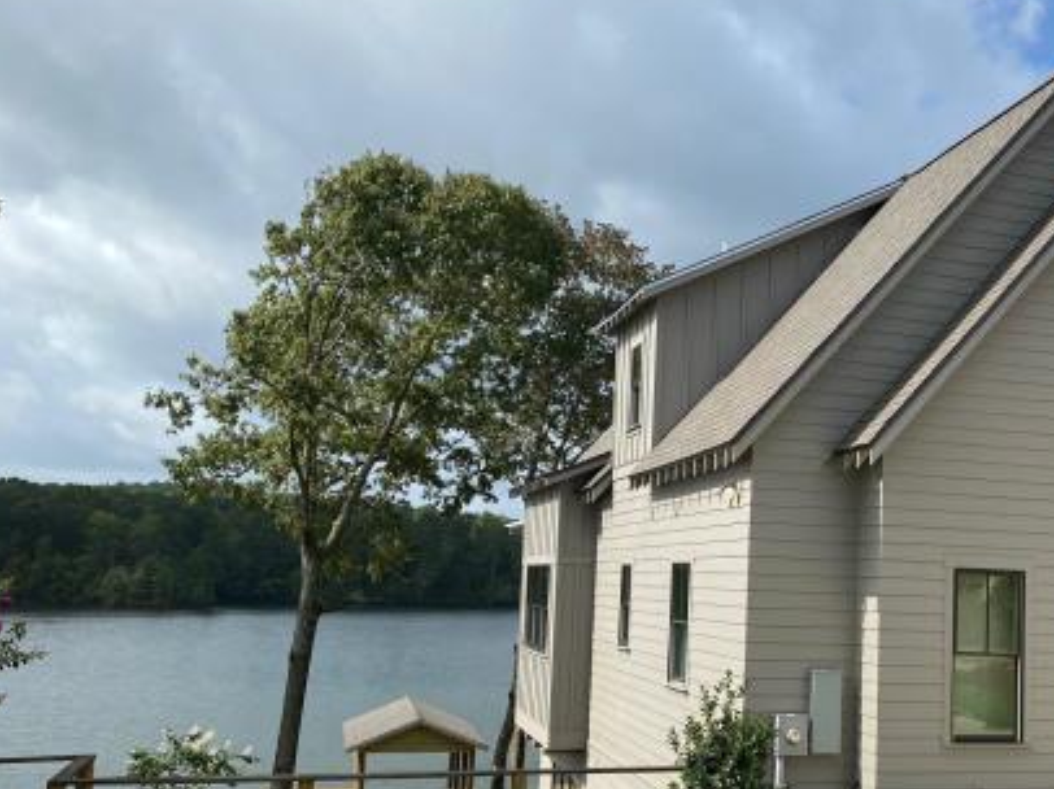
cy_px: 506
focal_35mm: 41
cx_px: 758
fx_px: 1248
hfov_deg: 44.6
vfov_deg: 34.9
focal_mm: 4.25
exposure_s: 1/3125
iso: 32
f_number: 1.8
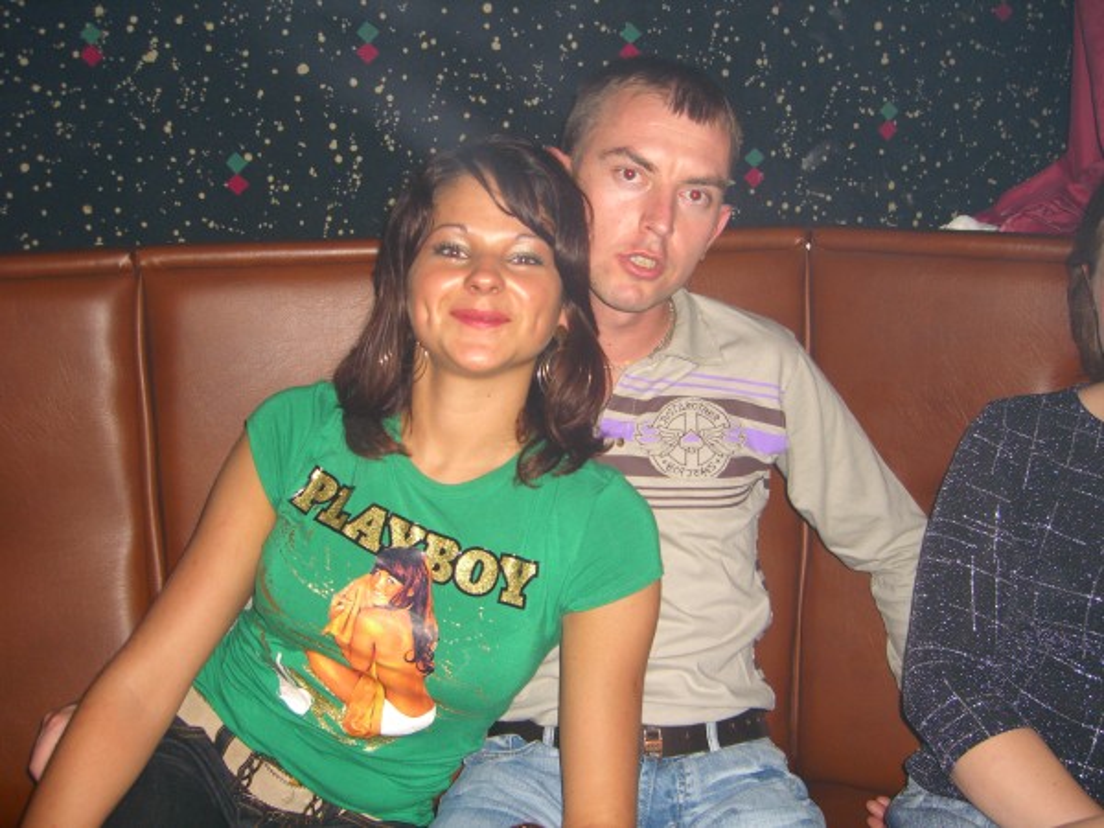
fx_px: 1212
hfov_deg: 49.0
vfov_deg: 37.7
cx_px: 552
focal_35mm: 38
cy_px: 414
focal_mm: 7.9
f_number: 2.8
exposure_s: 1/60
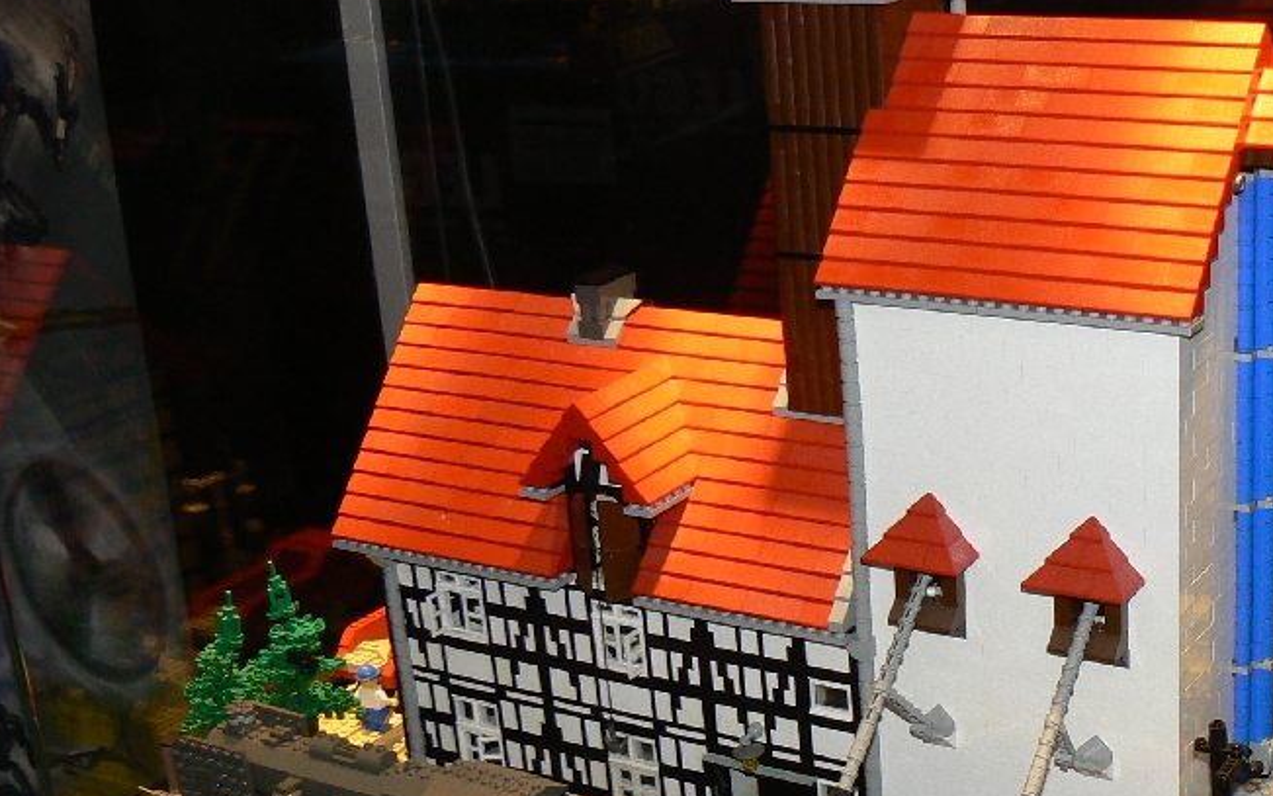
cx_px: 858
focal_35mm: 60
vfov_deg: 21.5
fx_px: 2082
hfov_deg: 33.7
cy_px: 563
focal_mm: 6
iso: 100
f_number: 2.8
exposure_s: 1/30
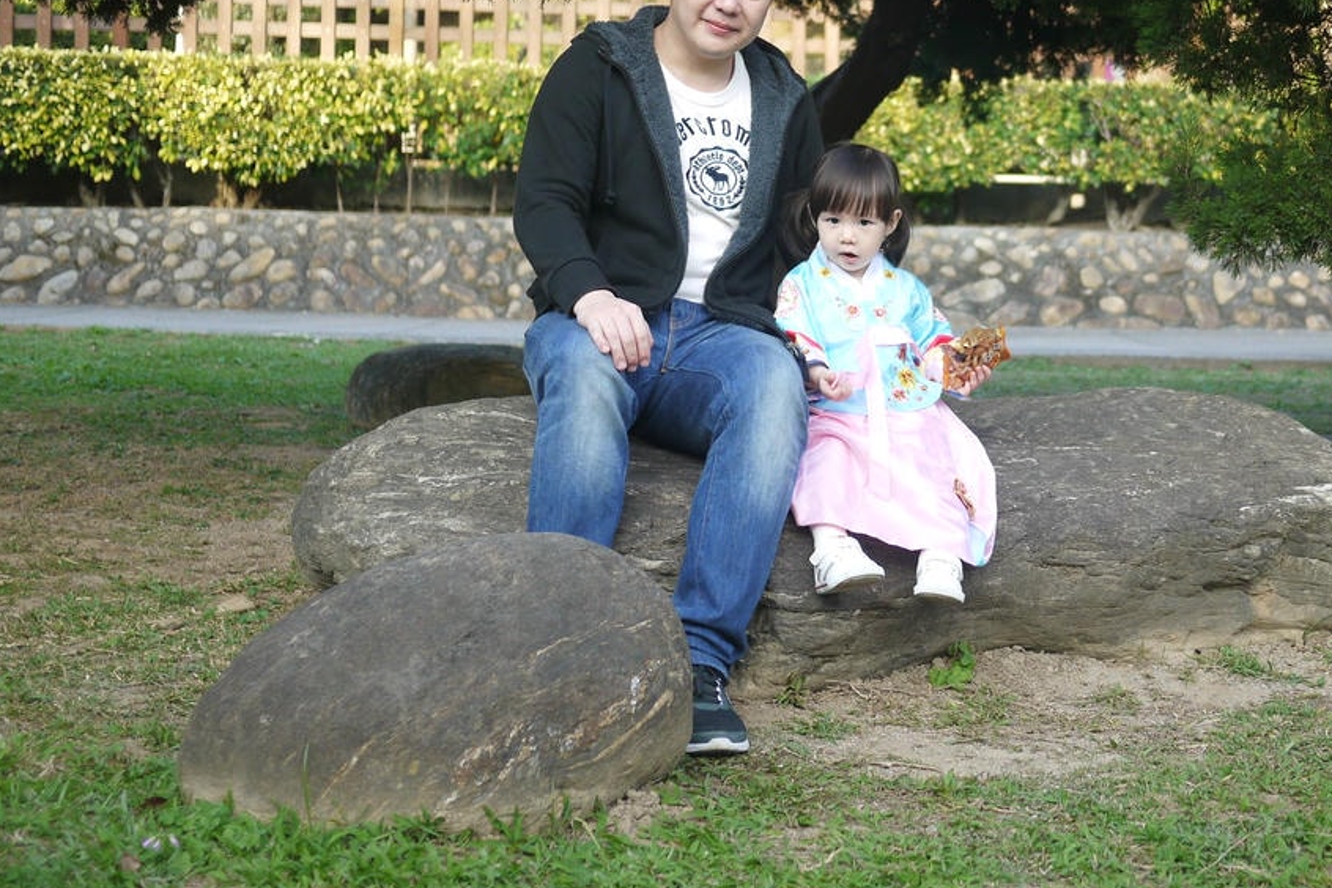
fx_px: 2183
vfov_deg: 22.7
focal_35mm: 59
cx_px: 888
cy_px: 195
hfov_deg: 33.6
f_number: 1.7
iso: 160
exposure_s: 1/800
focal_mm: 20
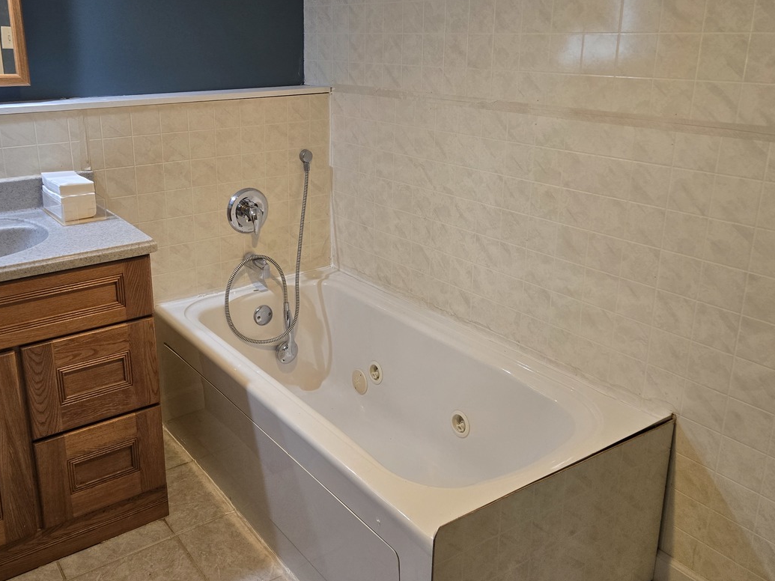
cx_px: 324
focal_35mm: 32
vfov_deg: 43.8
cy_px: 218
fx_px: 716
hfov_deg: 56.5
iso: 160
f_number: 1.8
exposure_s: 1/120
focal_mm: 5.4
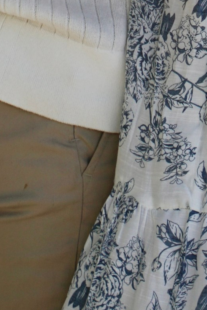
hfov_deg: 5.3
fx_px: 2251
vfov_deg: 7.4
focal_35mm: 261
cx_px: 177
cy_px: -395
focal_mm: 50
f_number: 2.8
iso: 100
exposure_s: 1/1250
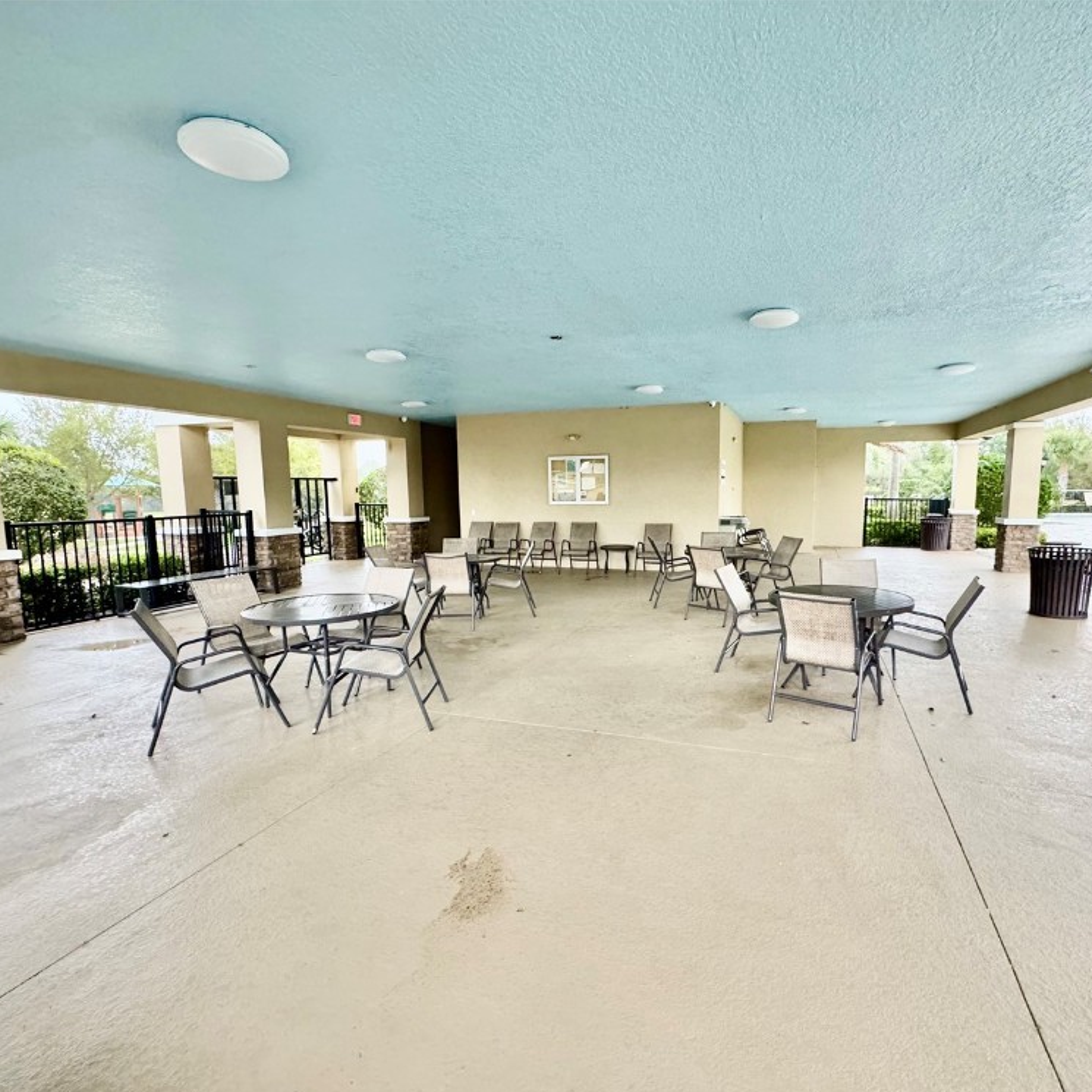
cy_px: 561
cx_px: 598
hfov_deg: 83.7
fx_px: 607
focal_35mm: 17
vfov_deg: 83.9
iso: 320
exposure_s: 1/99
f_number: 2.2
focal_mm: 2.22
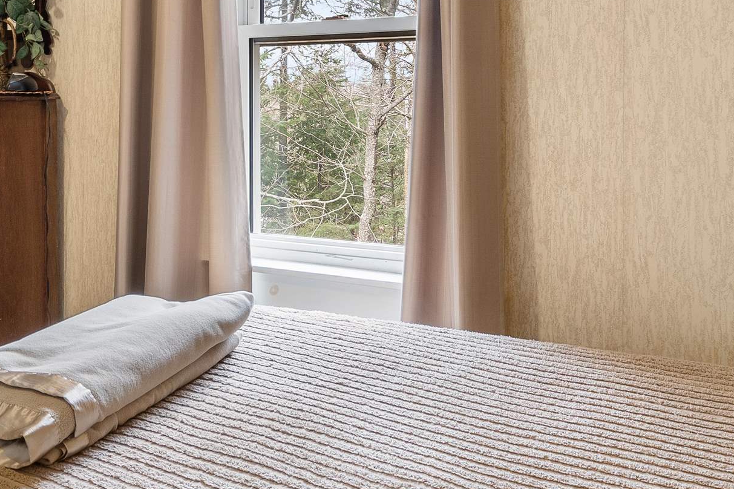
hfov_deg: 50.2
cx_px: 277
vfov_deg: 33.4
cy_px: 59
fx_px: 775
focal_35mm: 38
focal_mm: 10
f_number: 7.1
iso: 100
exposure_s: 1/1.67
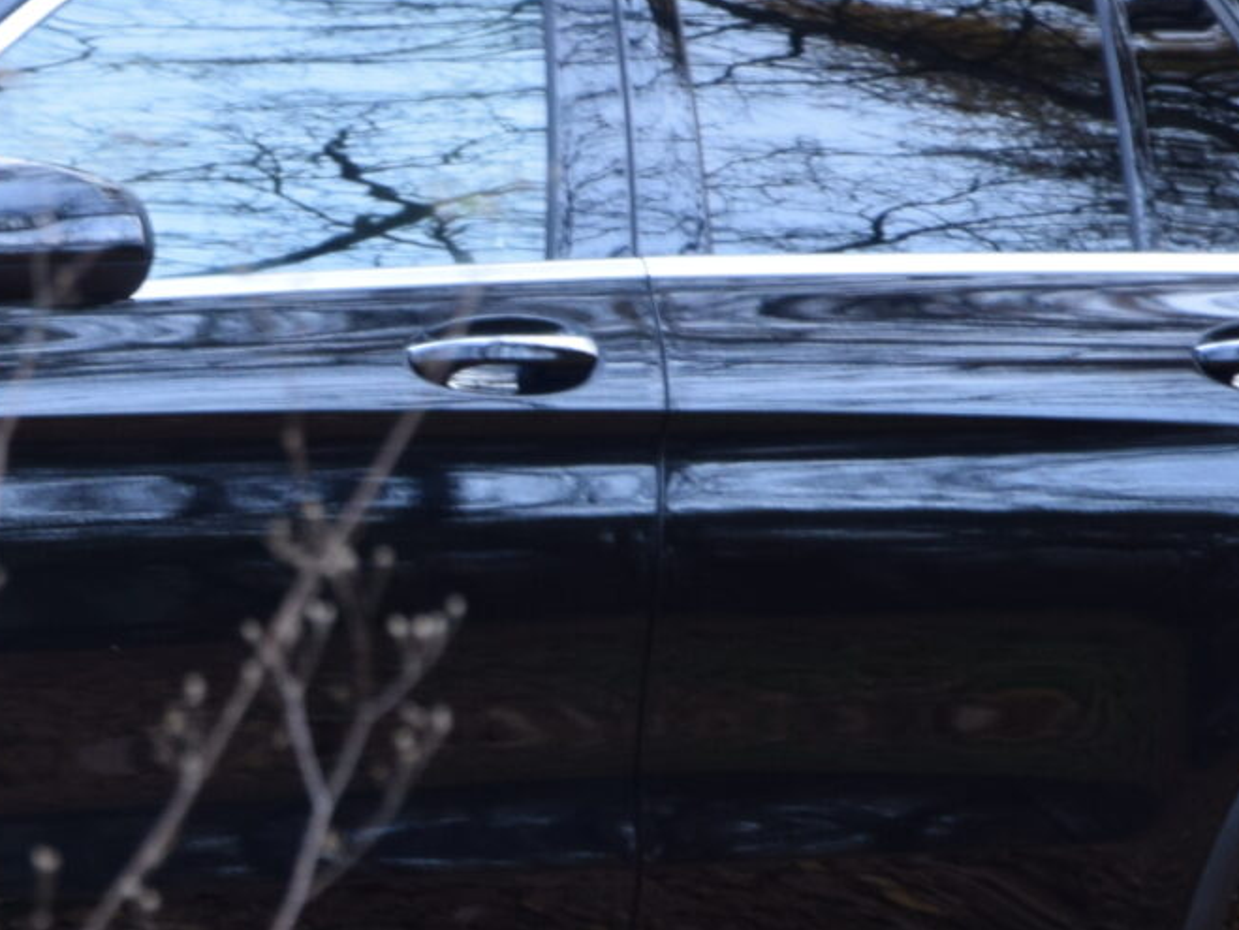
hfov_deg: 3.4
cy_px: 493
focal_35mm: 588
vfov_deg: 2.5
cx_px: -177
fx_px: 21053
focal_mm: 105
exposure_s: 1/60
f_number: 5.6
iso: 450
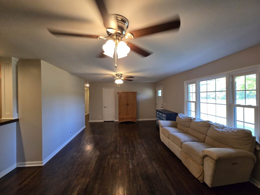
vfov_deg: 89.9
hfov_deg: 106.2
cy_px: 98
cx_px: 130
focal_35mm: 13
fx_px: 98
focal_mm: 2.2
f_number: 2.2
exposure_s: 1/60
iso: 250
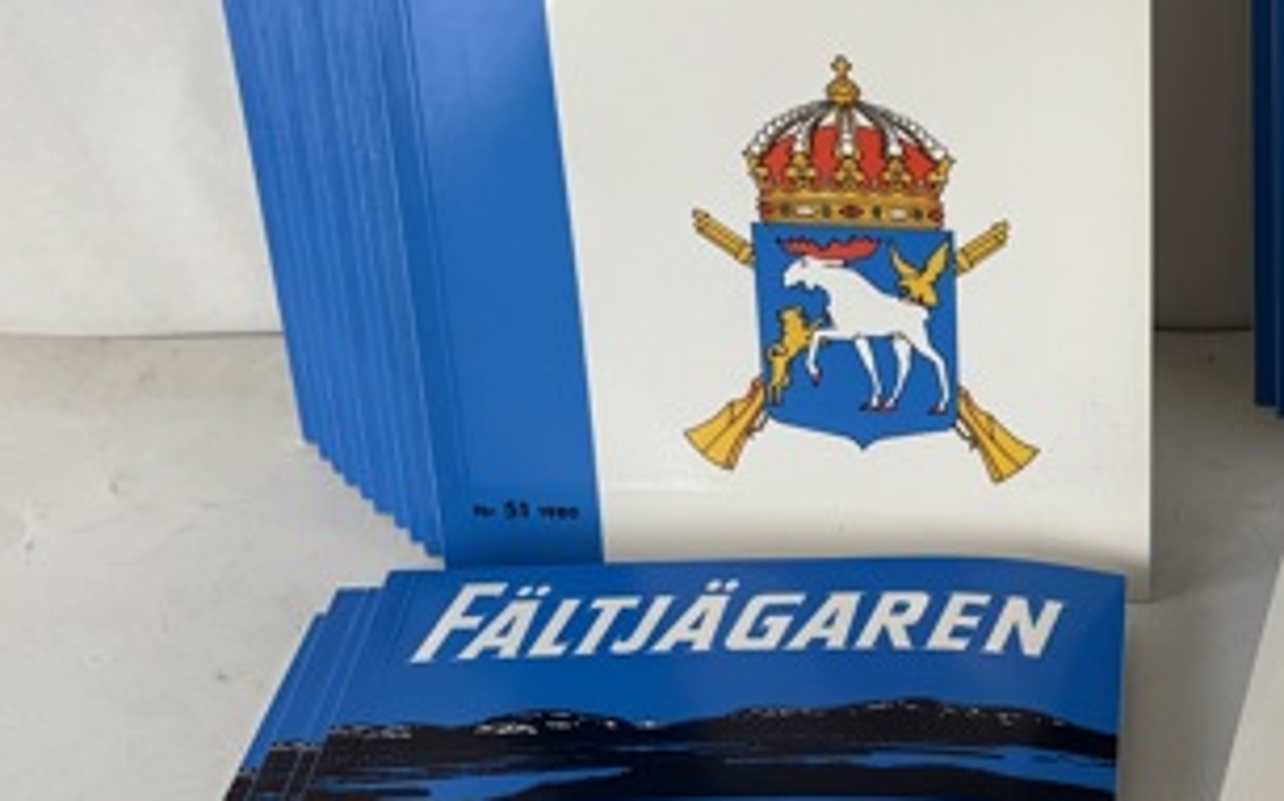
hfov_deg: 27.0
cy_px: 516
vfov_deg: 18.0
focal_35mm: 72
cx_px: 1292
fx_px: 2519
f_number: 1.6
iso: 40
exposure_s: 1/200
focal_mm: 5.96
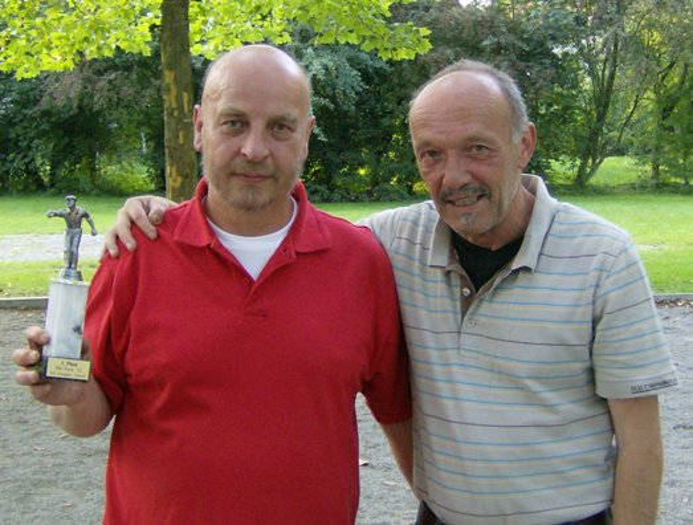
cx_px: 346
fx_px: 723
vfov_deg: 39.9
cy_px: 262
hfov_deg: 51.2
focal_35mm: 36
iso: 134
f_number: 2.8
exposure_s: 1/64
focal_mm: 6
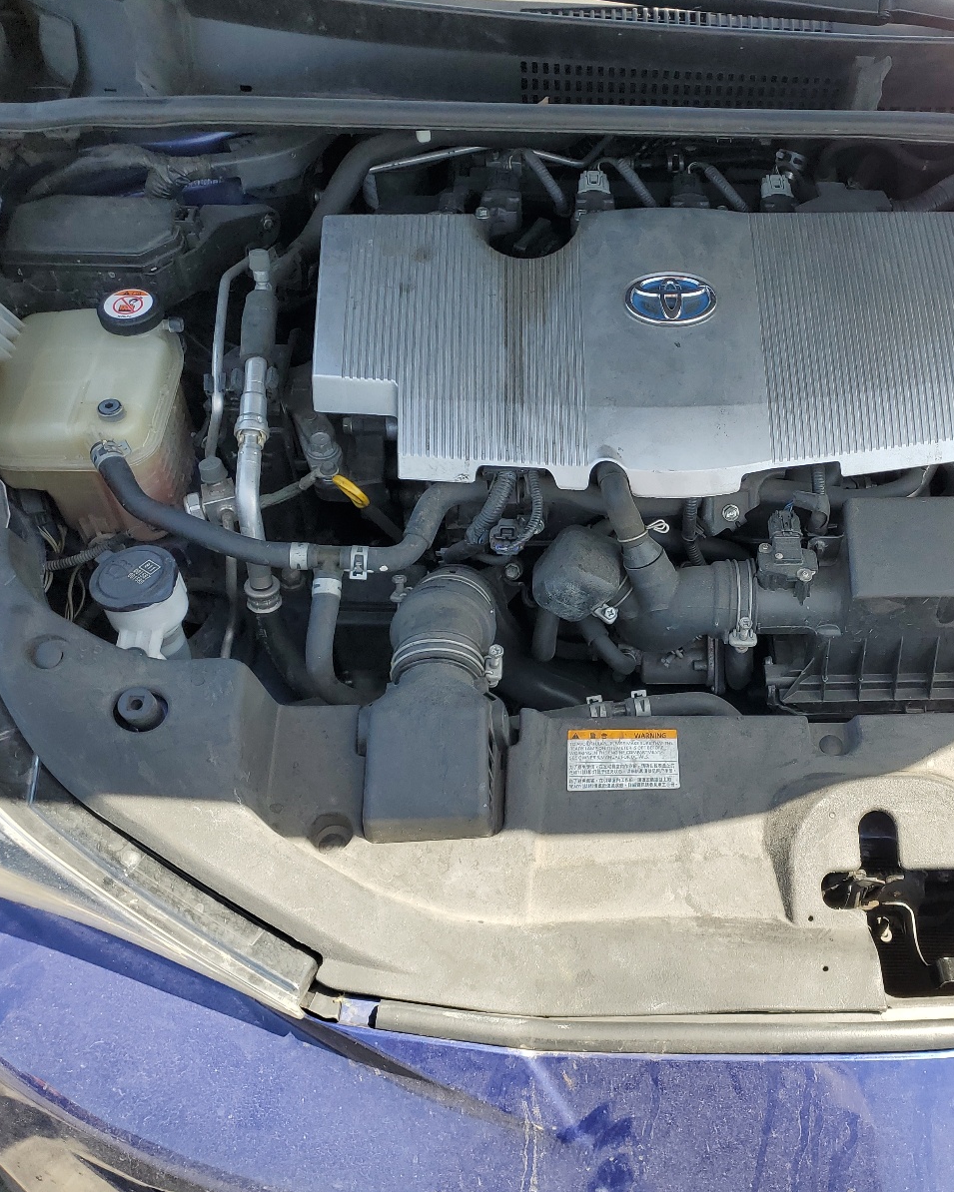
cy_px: 594
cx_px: 719
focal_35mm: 34
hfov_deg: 42.0
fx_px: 1200
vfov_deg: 52.8
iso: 50
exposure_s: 1/714
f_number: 1.5
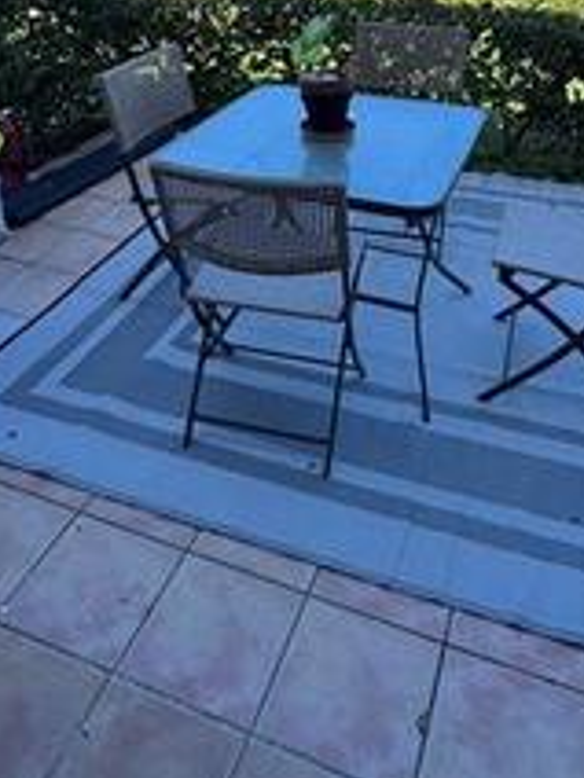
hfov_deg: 42.9
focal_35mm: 33
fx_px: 742
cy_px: 194
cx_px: 299
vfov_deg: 52.9
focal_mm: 2.22
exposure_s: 1/533
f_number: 2.2
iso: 50
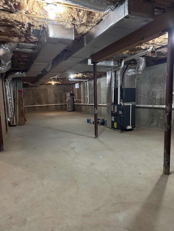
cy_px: 116
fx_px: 161
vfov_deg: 71.6
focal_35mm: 24
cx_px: 87
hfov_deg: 56.8
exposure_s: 1/40
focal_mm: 6.86
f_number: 1.78
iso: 640
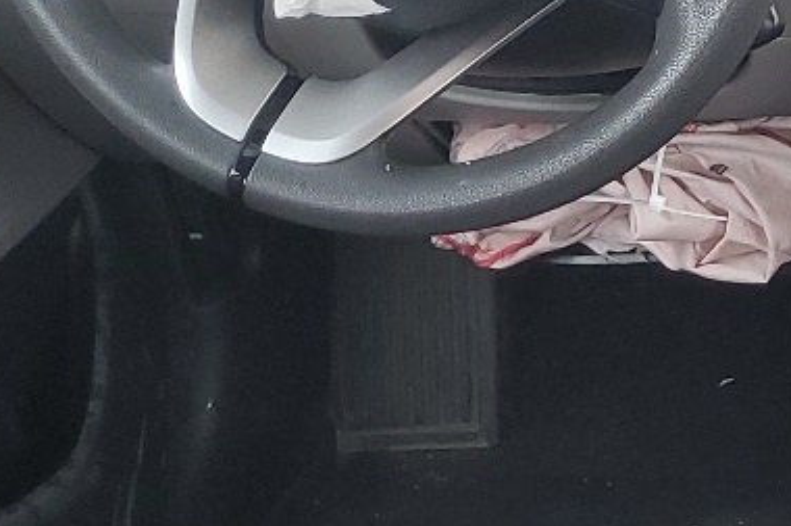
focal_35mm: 114
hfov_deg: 16.3
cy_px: 464
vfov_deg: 11.9
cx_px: 1203
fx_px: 2504
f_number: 1.5
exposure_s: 1/60.2
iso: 71
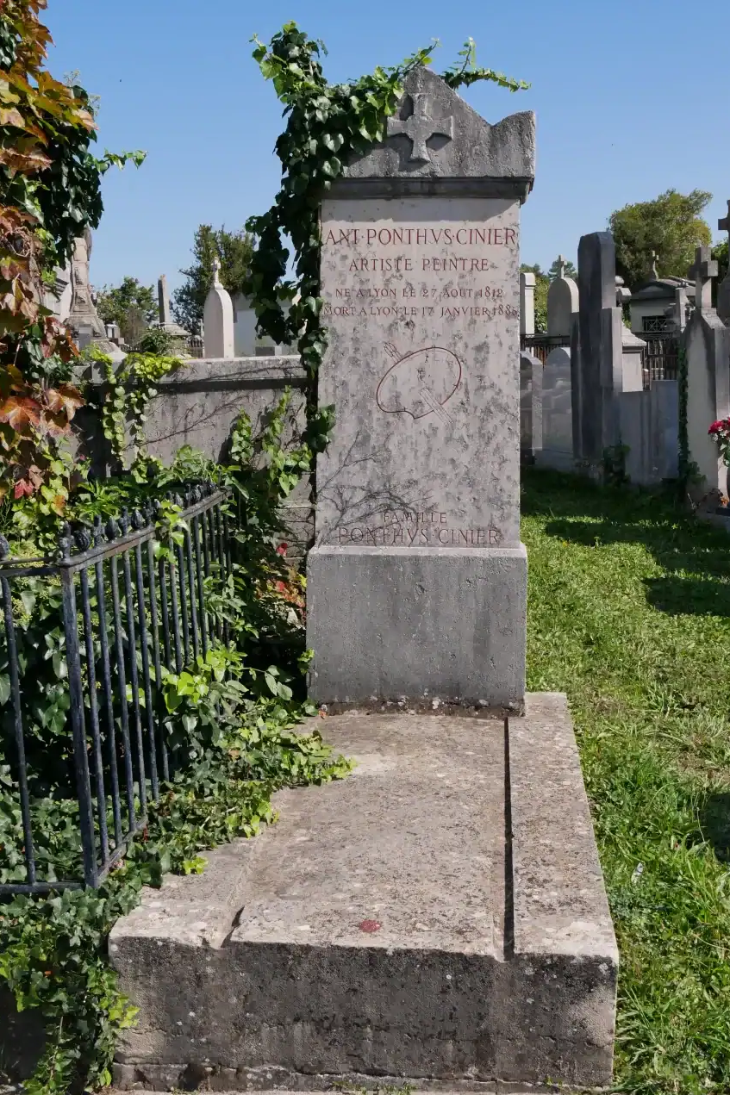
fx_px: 1339
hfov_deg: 30.5
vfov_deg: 44.5
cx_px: 412
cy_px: 551
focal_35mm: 44
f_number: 9
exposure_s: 1/800
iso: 400
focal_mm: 21
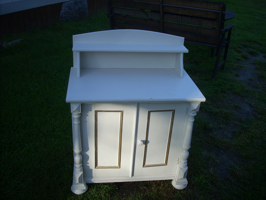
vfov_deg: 38.7
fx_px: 284
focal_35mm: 37
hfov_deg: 50.1
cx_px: 133
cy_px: 100
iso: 64
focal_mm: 6.2
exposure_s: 1/297
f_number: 2.8
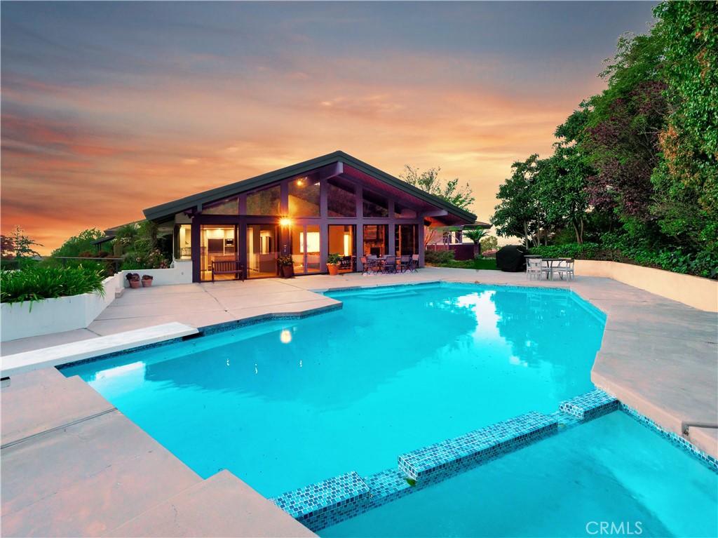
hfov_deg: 94.5
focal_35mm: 16
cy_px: 269
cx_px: 359
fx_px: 332
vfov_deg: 78.1
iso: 2000
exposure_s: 1/5
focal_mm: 8
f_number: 8
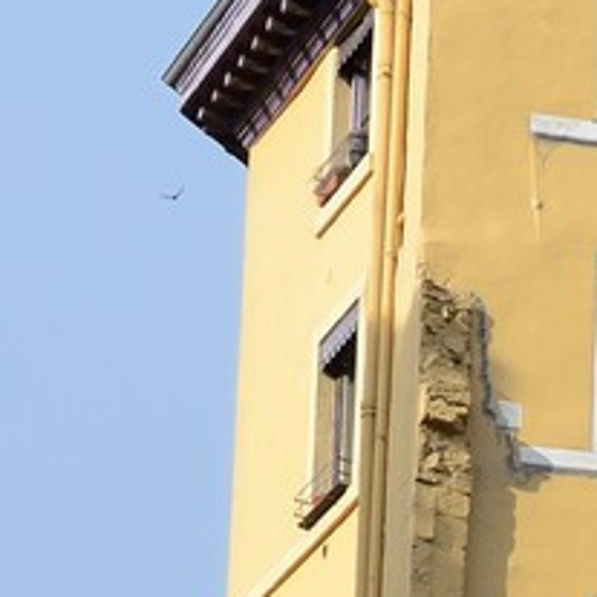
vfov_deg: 6.5
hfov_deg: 6.6
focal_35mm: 249
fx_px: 4858
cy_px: 1693
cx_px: 1491
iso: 200
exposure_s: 1/160
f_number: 11
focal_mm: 38
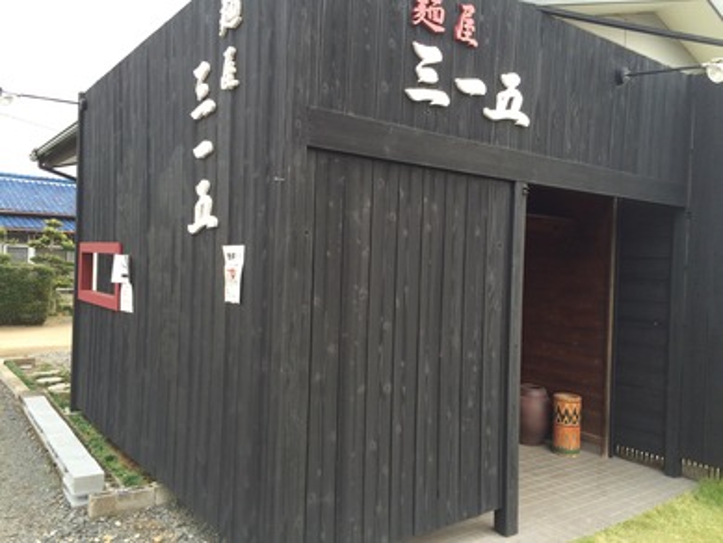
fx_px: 606
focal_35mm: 29
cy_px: 272
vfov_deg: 48.3
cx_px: 362
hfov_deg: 61.6
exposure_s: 1/186
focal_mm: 4.15
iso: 32
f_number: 2.2
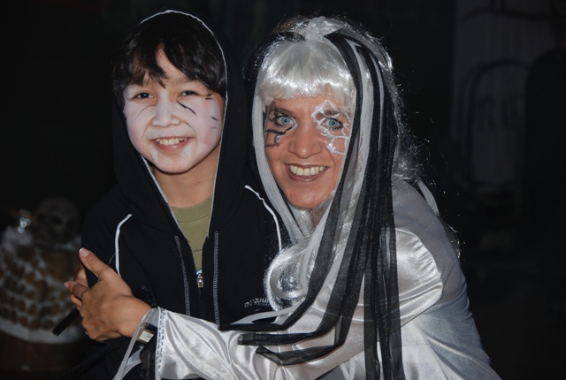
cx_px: 283
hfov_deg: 16.6
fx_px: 1938
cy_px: 190
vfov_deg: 11.2
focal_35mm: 123
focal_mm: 82
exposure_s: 1/60
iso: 200
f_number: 5.3
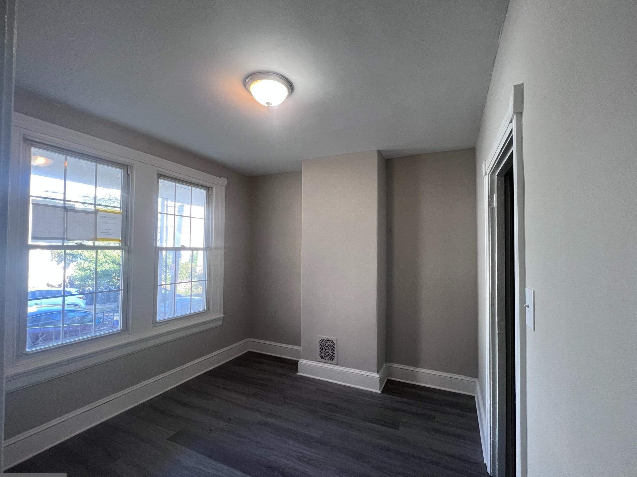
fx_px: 258
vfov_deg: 85.6
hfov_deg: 102.1
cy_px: 244
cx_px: 326
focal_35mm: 14
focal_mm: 1.57
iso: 160
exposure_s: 1/120
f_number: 1.8
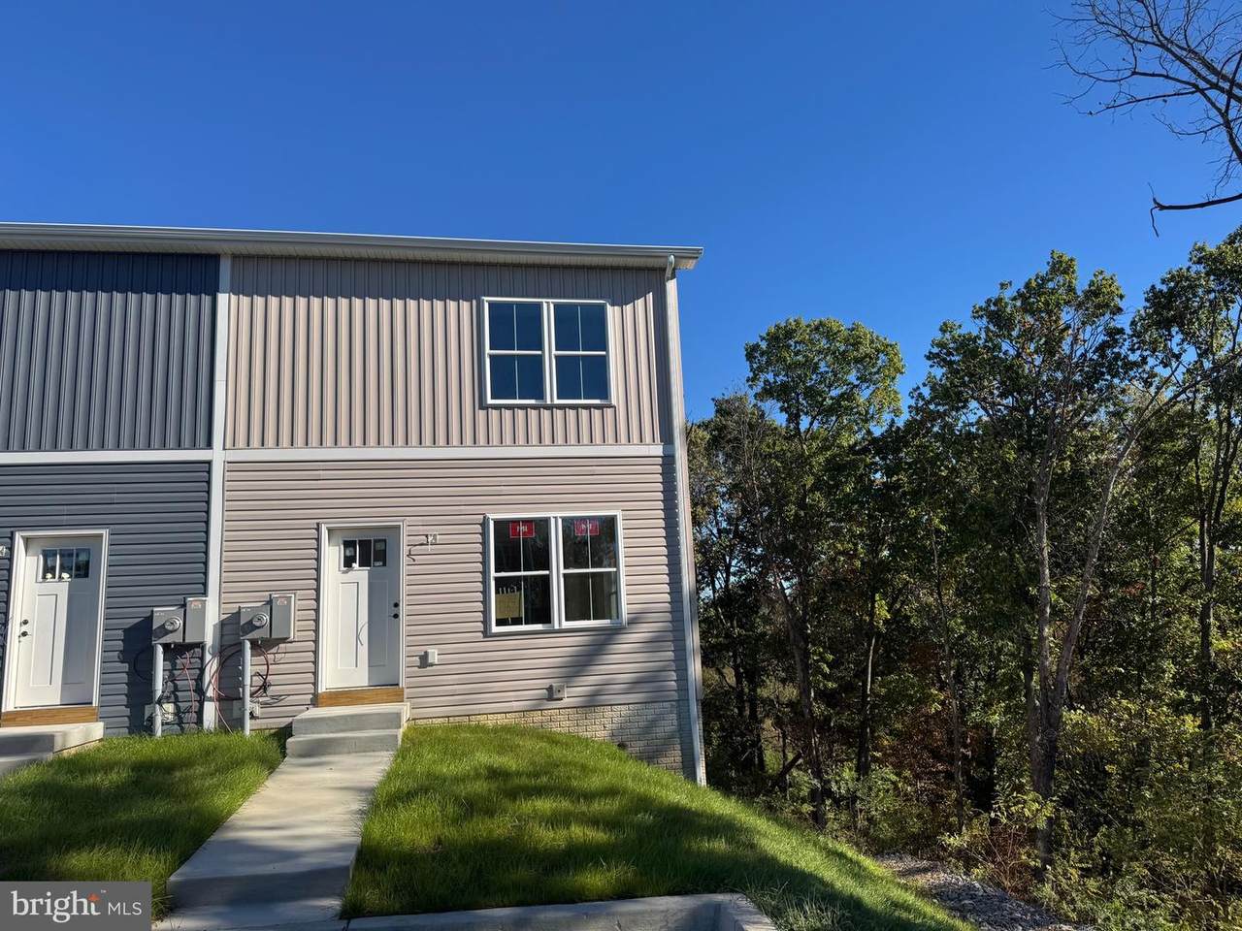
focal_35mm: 24
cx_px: 621
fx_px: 861
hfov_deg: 71.6
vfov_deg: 56.8
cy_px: 466
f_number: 1.78
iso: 80
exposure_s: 1/3802
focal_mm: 6.76
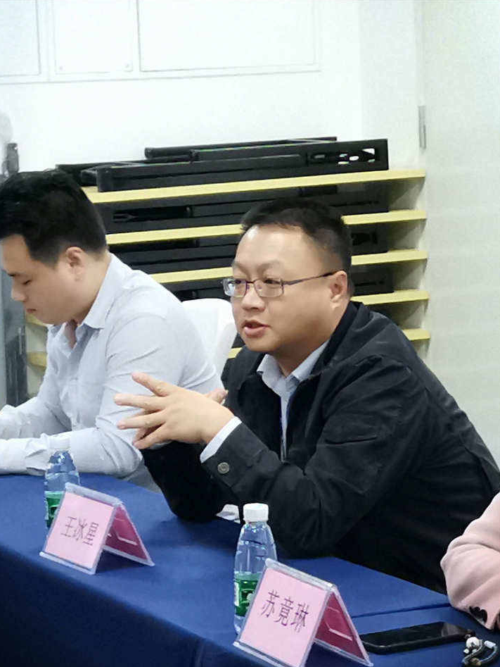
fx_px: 2463
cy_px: 345
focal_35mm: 128
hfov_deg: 11.6
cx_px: 241
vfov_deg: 15.4
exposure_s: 1/33.3
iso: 200
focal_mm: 3.95
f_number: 1.8
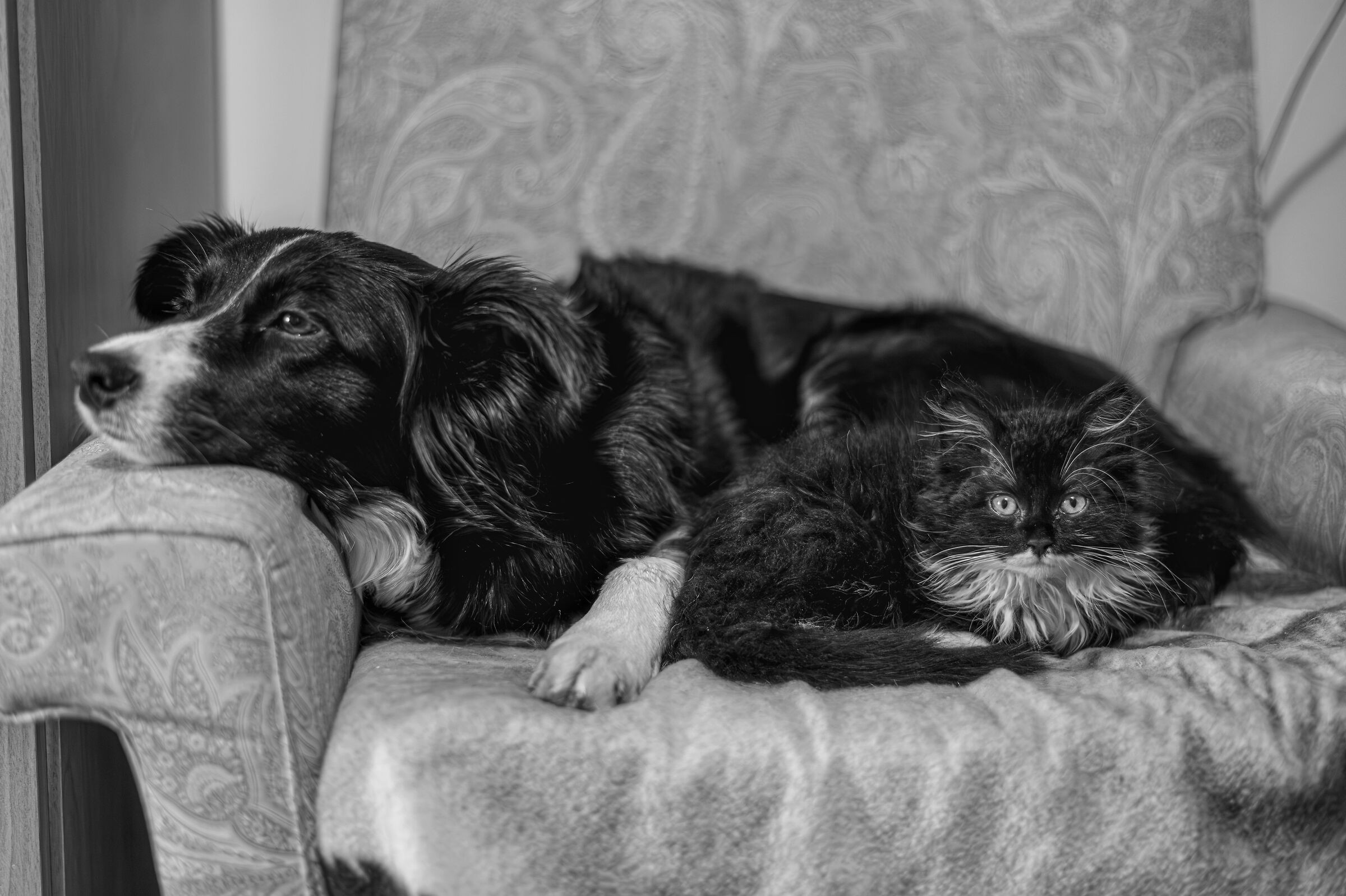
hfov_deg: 39.6
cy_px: 448
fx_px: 1868
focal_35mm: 50
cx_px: 673
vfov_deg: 27.0
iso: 1600
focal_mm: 50
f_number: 1.8
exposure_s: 1/50
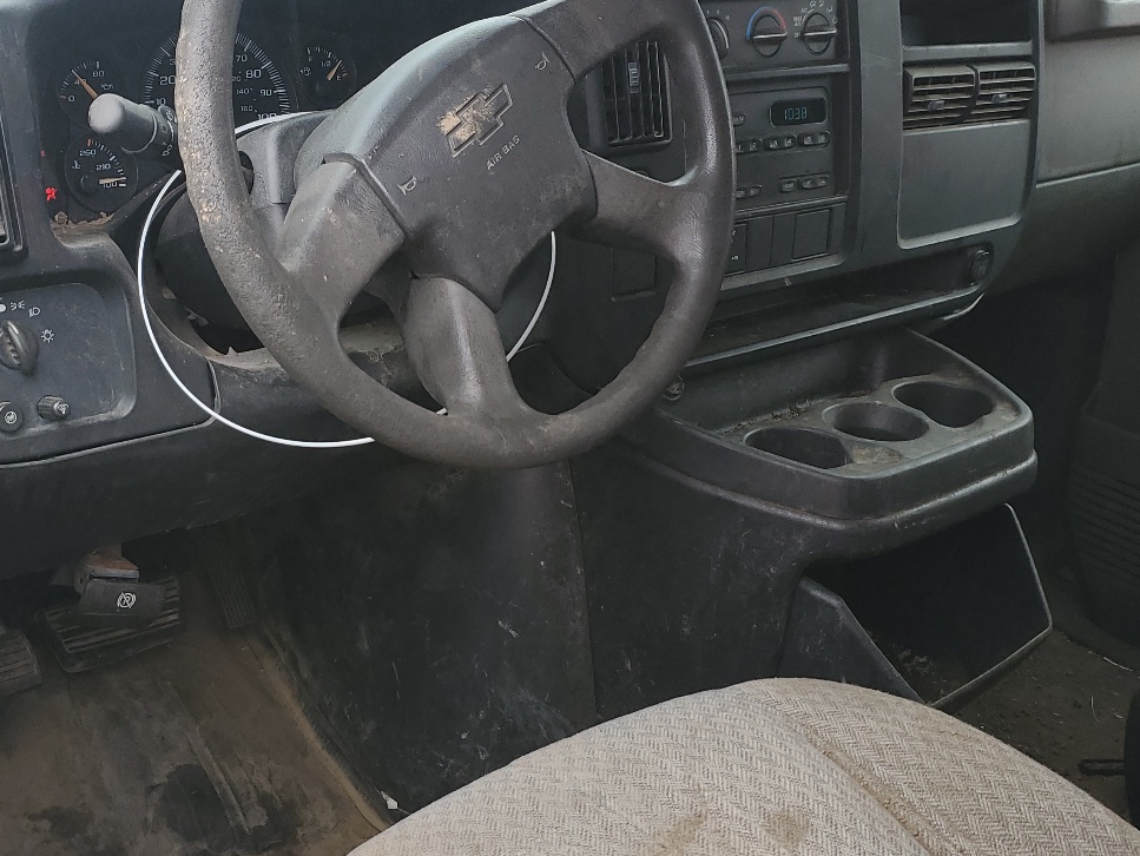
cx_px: 469
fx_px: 1417
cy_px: 490
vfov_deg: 33.6
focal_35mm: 43
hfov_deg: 43.7
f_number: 1.5
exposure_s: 1/217
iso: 50
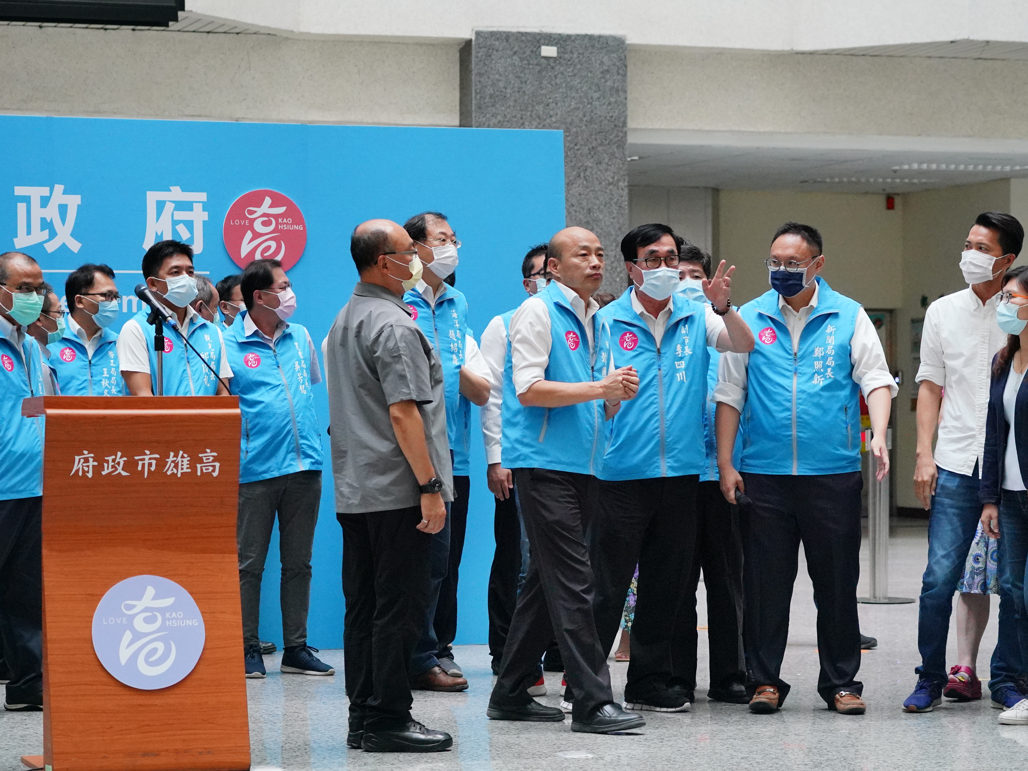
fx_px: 3000
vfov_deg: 14.6
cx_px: 545
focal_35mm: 101
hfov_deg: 19.4
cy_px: 377
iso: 3200
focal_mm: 61
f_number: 4
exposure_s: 1/500
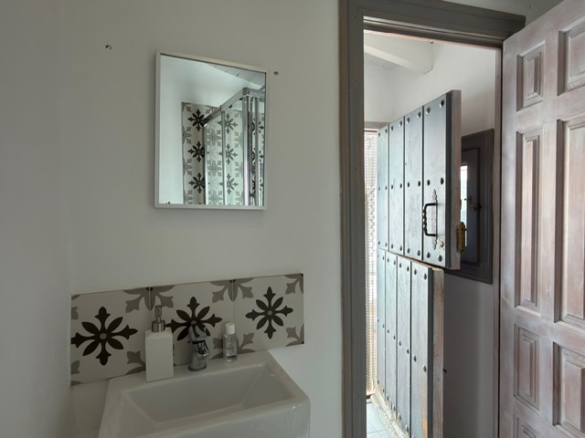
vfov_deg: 66.0
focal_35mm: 20
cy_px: 219
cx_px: 292
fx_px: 338
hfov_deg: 81.7
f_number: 2.2
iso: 50
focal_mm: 2.22
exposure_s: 1/73
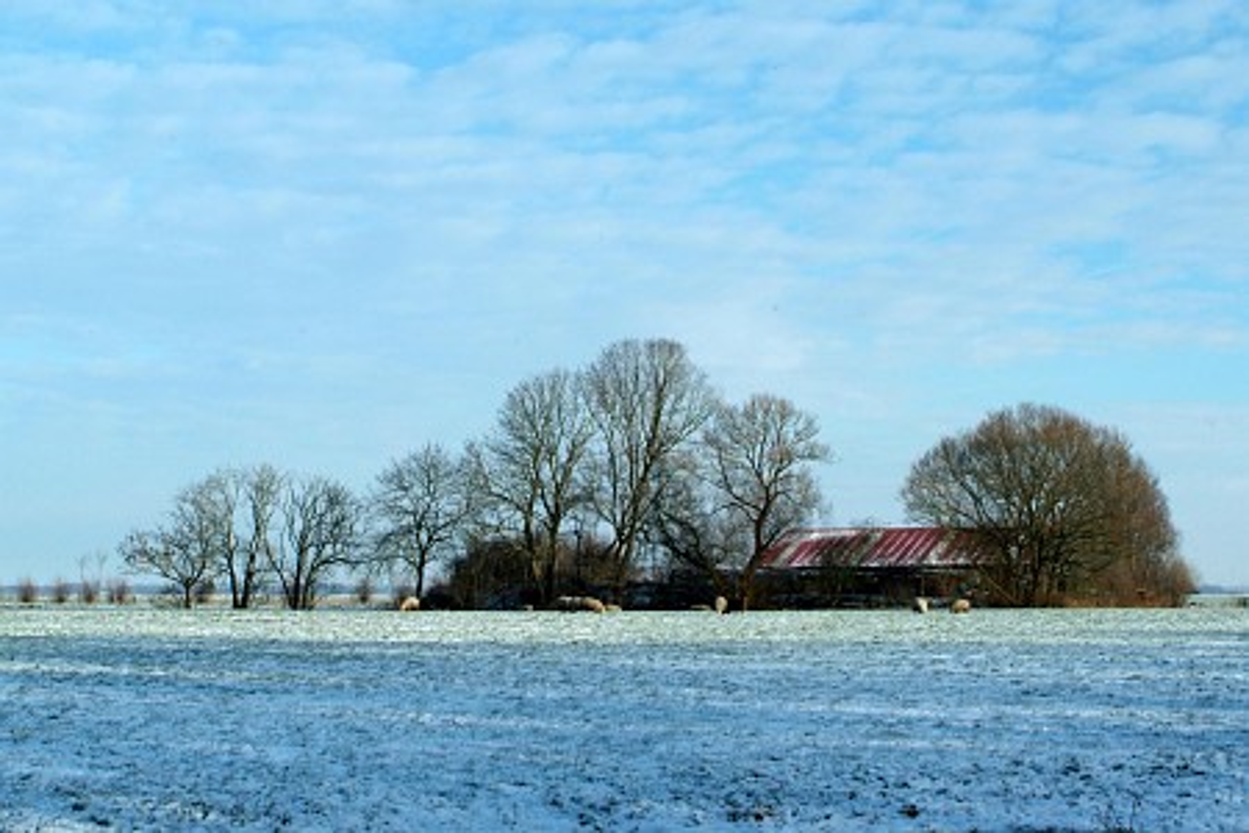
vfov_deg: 25.5
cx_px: 624
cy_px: 416
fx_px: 1839
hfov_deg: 37.5
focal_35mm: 53
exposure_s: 1/500
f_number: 13
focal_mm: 35
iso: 400
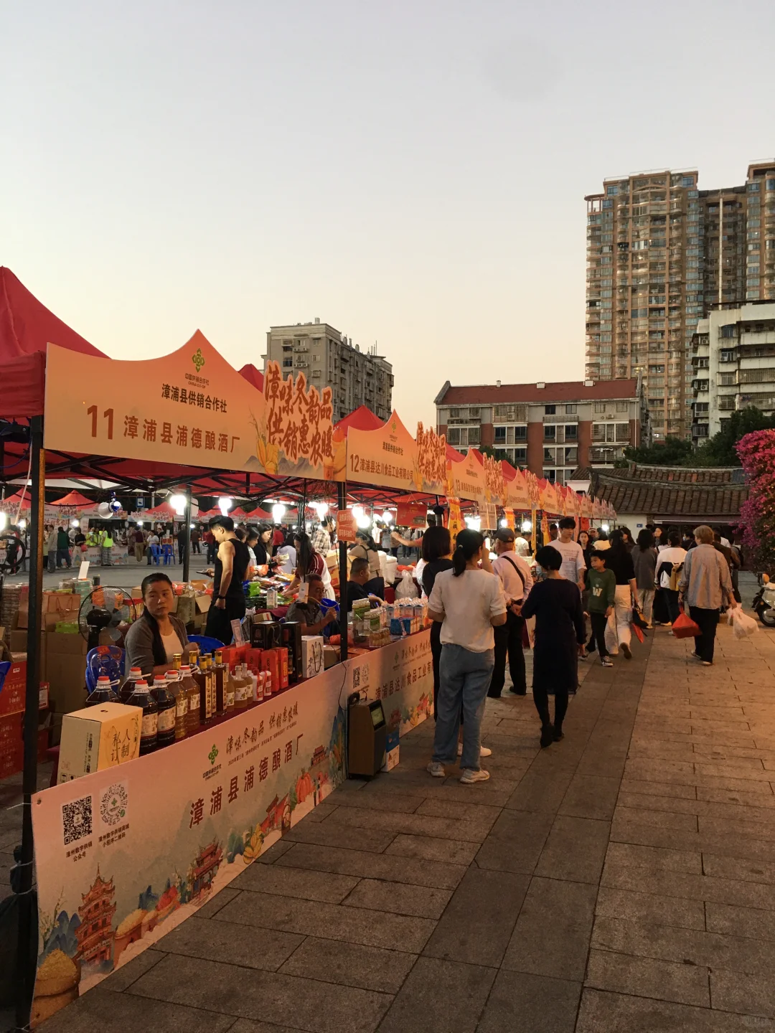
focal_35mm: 29
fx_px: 866
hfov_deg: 48.2
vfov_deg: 61.7
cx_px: 388
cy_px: 516
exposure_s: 1/33
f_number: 2.2
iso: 50
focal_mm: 4.15
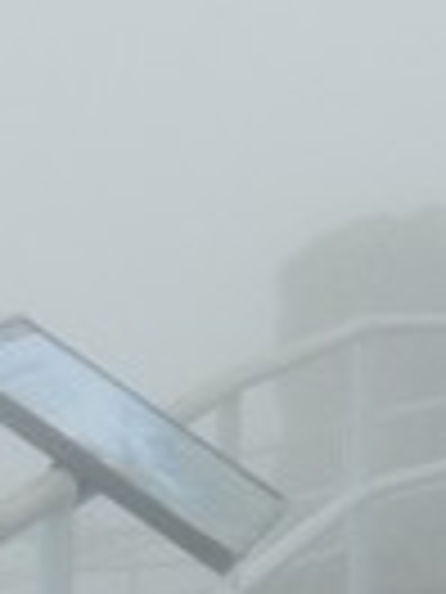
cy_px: 824
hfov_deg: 6.3
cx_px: 685
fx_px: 4003
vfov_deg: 8.4
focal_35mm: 233
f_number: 7
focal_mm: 5.4
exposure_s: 1/389
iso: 160
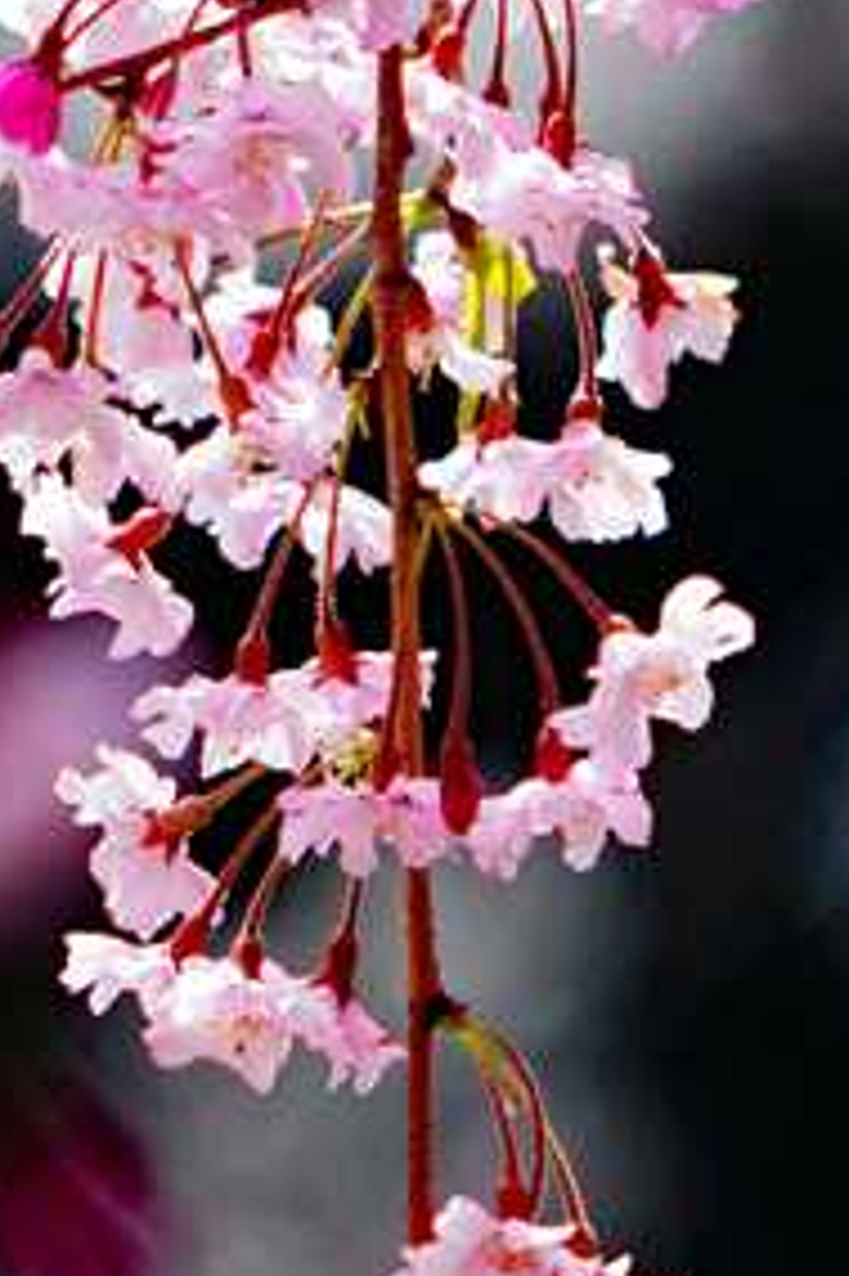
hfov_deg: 1.4
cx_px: 743
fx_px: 35911
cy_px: 1123
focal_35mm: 1014
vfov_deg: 2.0
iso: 200
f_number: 6.3
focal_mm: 240
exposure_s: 1/400
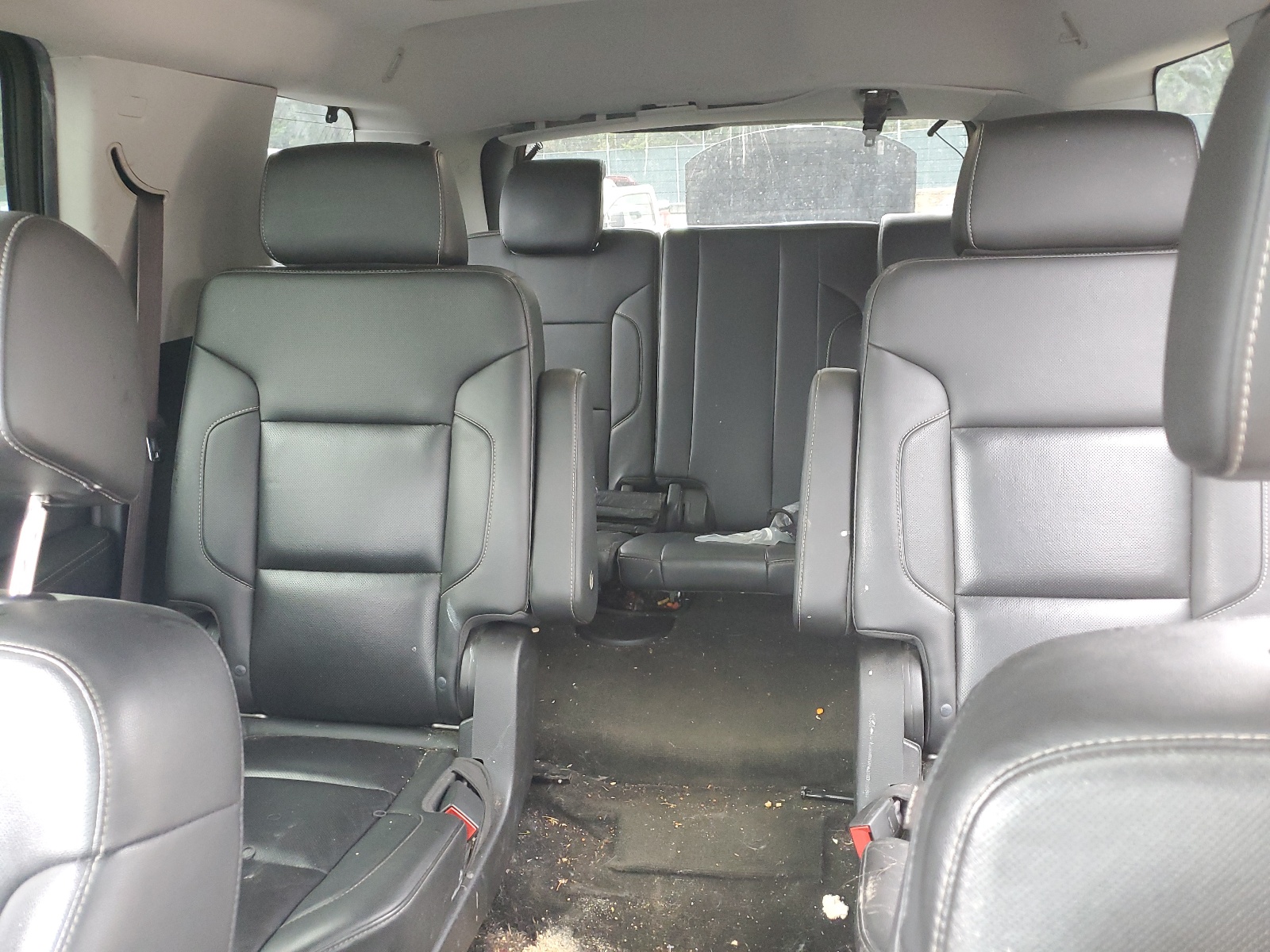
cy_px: 476
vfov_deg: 53.1
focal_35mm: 26
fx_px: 954
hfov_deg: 67.3
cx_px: 635
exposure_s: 1/60.2
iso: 235
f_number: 1.5
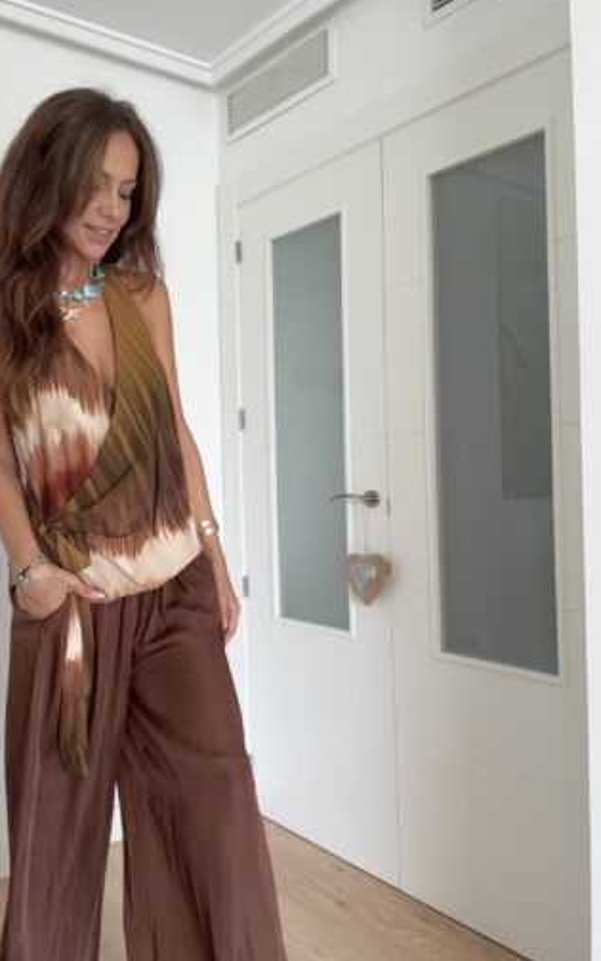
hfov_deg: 42.5
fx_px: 760
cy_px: 467
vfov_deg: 64.6
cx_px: 198
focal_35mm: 29
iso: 125
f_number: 1.9
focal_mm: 2.69
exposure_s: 1/60
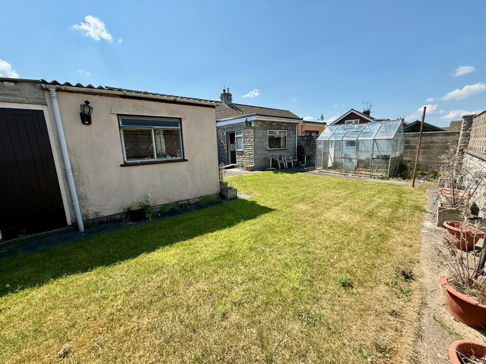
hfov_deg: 102.1
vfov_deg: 85.7
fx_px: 197
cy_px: 182
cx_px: 243
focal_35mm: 14
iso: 64
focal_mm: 2.22
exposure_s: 1/1105
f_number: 2.2
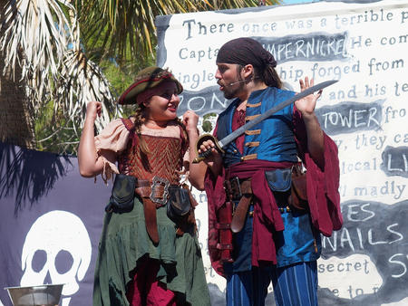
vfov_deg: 8.2
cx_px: 204
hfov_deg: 10.9
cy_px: 153
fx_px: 2146
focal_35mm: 182
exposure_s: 1/800
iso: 100
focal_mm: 38.6
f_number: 3.5
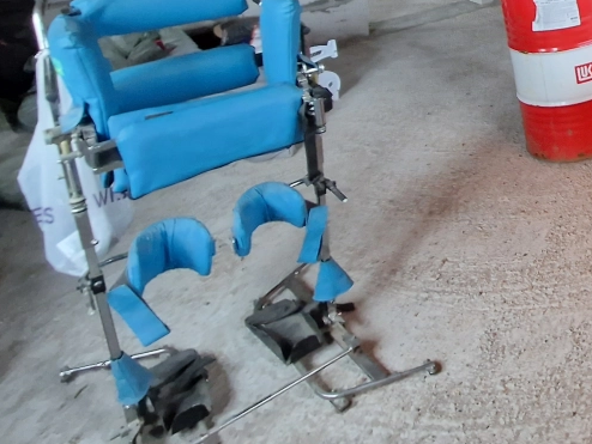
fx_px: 565
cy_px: -52
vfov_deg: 36.1
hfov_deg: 38.5
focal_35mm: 33
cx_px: 731
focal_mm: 2.2
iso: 320
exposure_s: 1/33
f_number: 2.2
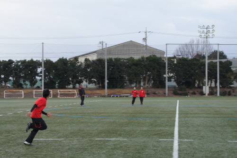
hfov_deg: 25.5
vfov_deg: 17.1
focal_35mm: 80
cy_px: 79
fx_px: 523
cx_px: 118
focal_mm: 53
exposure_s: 1/250
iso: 400
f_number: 5.6
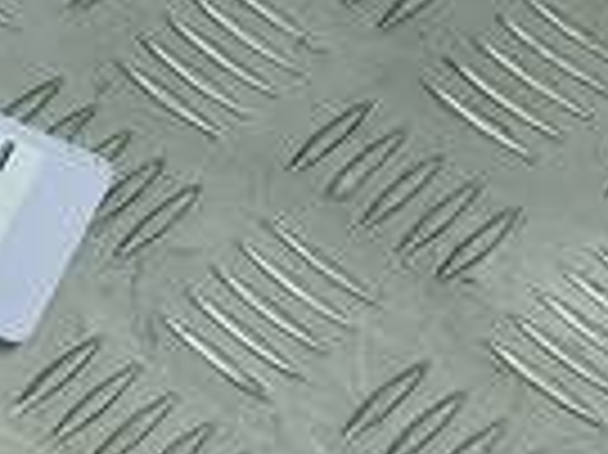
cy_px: 63
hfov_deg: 8.2
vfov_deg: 7.8
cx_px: -1455
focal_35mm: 190
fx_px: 3334
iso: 50
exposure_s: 1/50
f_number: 1.8
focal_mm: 4.6
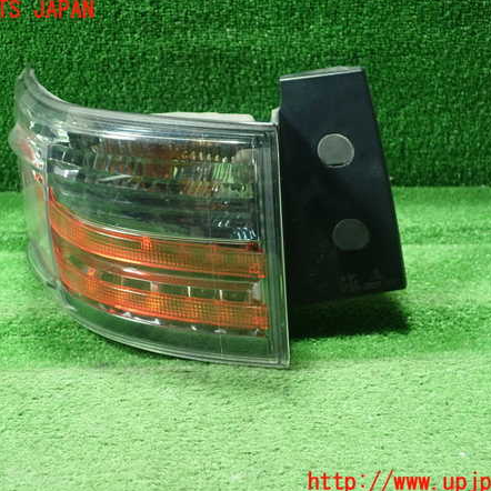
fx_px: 578
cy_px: 247
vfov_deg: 46.0
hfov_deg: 46.0
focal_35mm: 36
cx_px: 226
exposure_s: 1/100
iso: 800
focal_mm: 5.5
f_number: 2.3
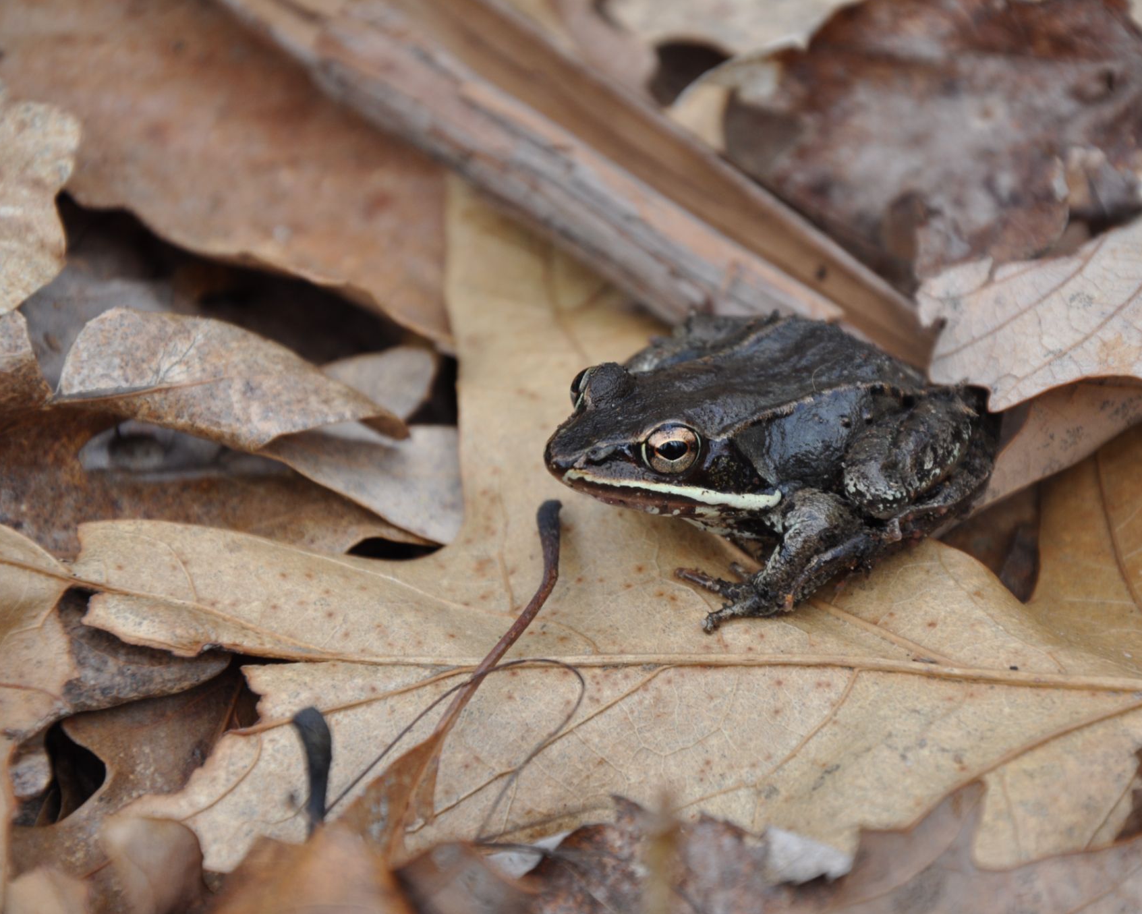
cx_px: 682
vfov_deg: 8.7
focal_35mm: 179
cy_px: 457
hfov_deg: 10.8
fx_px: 6036
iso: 320
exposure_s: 1/125
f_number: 8
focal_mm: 105
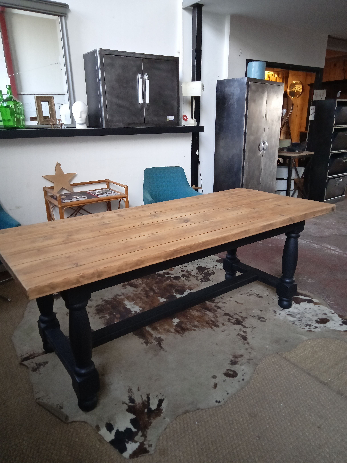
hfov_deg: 53.1
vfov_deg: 67.3
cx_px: 174
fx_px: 348
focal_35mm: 26
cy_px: 232
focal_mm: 3.46
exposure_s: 1/25
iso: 666
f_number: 2.2
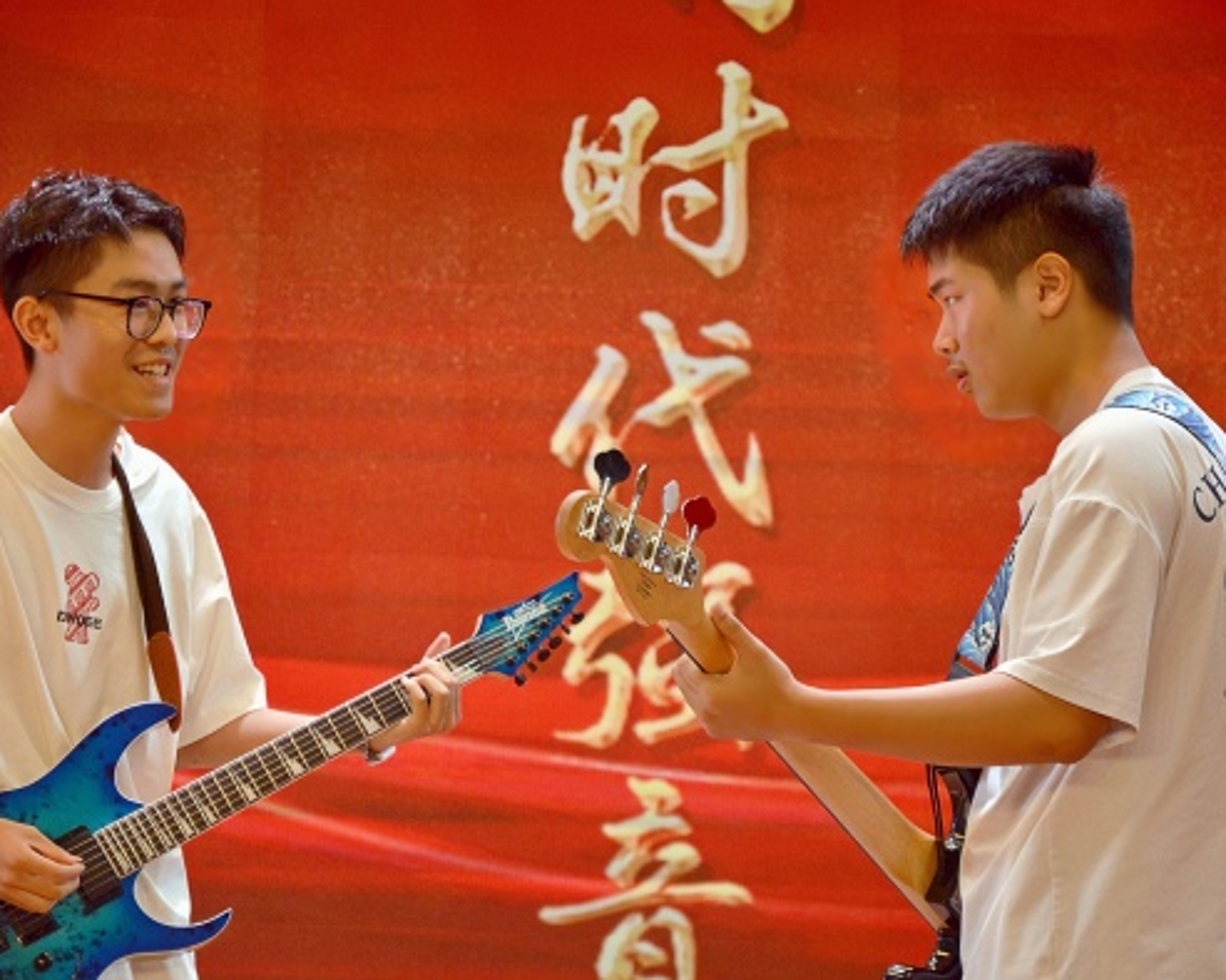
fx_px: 6513
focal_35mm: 180
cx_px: 584
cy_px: 489
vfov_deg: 8.6
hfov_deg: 10.8
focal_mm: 105
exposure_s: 1/320
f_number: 5.6
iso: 1000
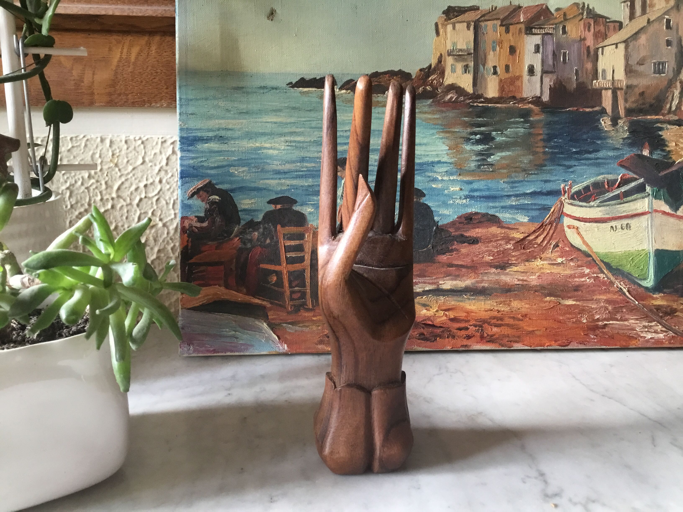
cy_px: 256
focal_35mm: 31
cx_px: 342
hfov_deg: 58.4
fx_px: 612
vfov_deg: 45.4
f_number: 2.4
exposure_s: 1/33
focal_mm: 3.3
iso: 125
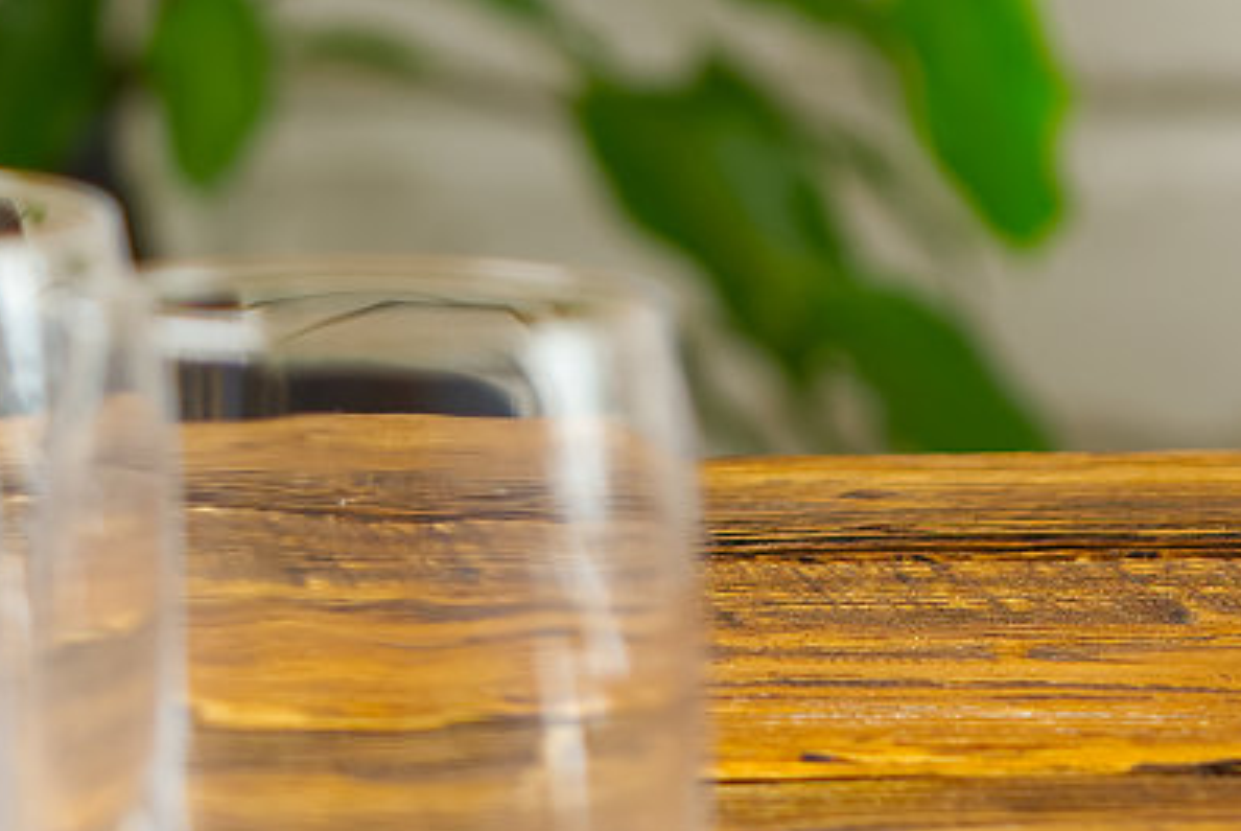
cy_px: -786
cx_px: 1683
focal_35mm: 545
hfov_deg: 3.8
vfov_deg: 2.5
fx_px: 18808
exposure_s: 1/160
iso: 100
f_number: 4
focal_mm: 90
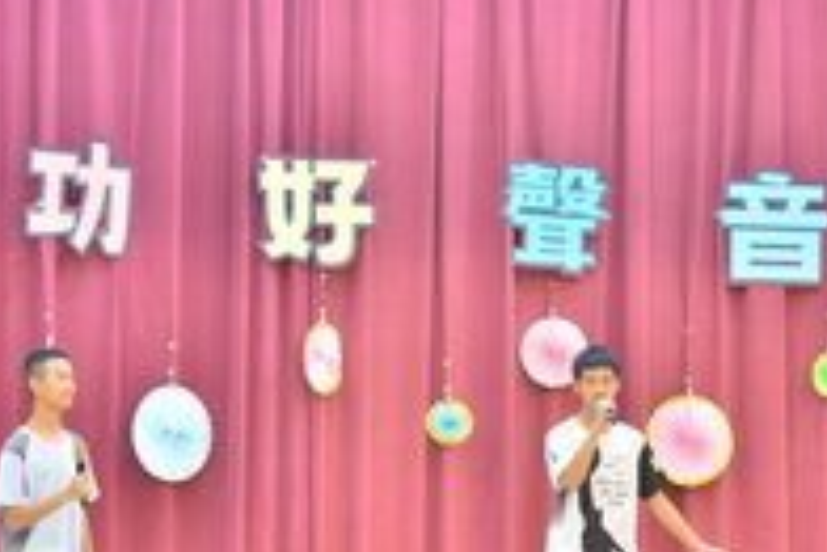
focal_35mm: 224
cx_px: 274
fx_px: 5149
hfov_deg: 9.2
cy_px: 318
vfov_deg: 6.1
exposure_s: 1/160
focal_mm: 110
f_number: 2.8
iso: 3200
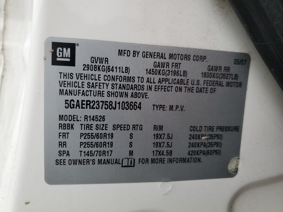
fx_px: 213
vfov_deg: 53.1
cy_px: 106
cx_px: 142
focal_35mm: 26
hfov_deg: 67.3
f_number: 1.5
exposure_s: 1/345
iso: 50
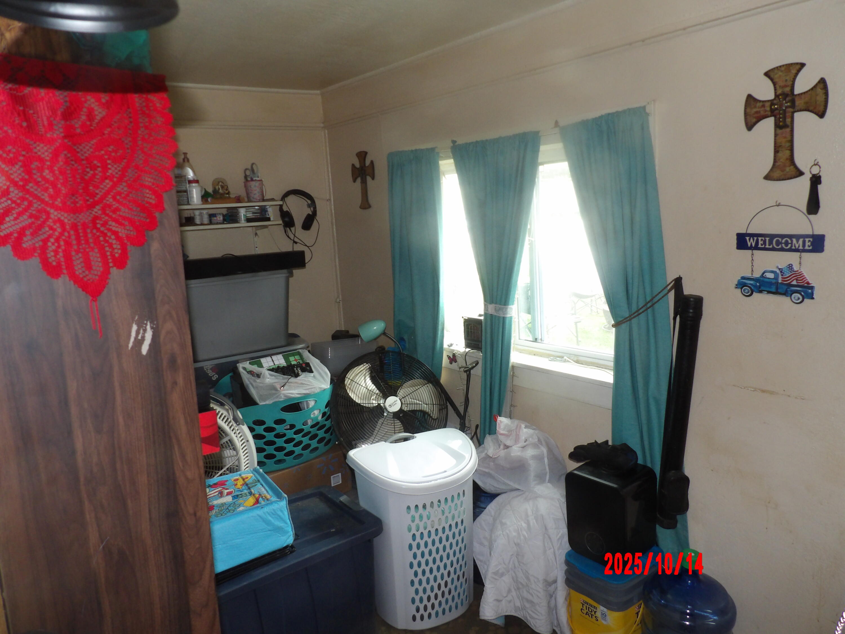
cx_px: 422
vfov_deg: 56.8
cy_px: 317
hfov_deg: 71.6
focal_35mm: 24
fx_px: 586
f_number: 3.2
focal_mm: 4.3
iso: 200
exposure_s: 1/33
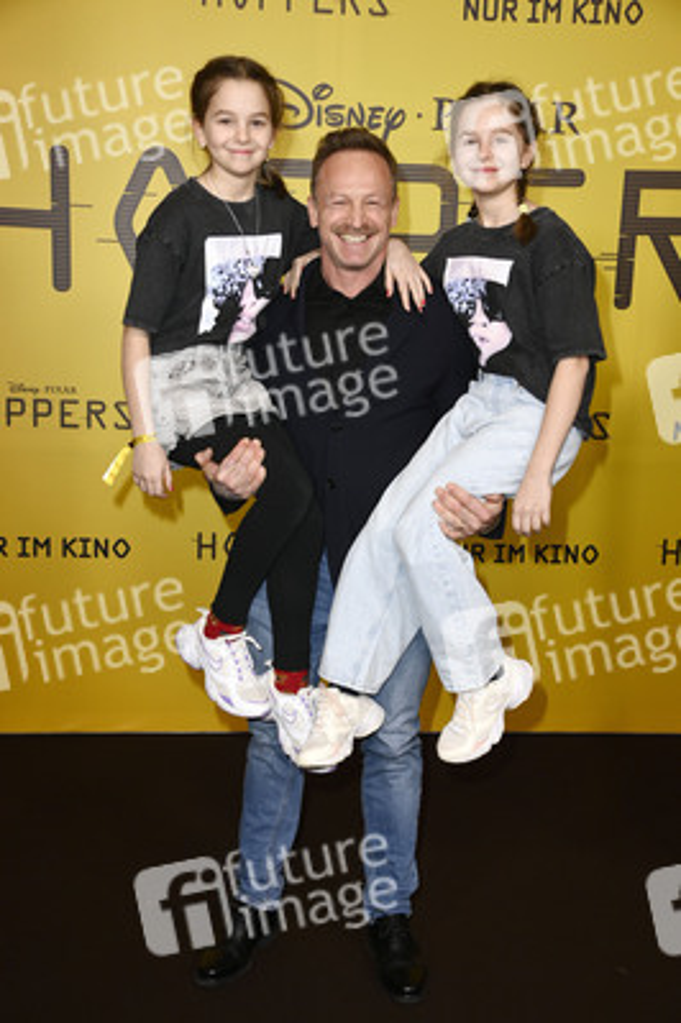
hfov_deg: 28.0
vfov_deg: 41.1
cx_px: 340
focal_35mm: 48
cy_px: 512
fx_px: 1364
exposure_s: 1/250
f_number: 5.6
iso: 1000
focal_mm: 48
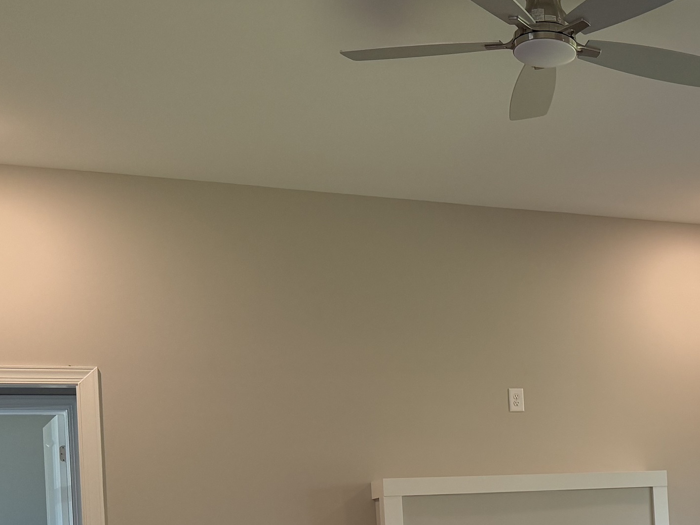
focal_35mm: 52
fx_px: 1051
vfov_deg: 26.8
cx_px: 667
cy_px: 498
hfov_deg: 34.2
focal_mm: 6.76
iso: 200
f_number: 1.78
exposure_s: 1/179
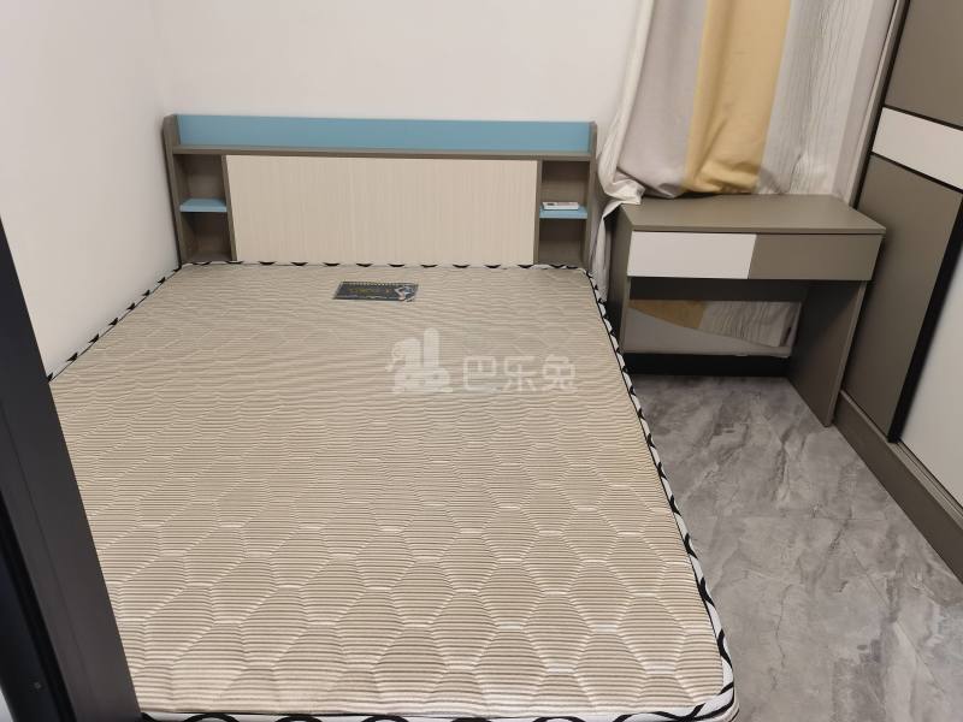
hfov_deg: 65.3
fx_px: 751
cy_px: 361
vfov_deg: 51.4
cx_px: 482
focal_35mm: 27
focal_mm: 5.58
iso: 160
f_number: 1.9
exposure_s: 1/100
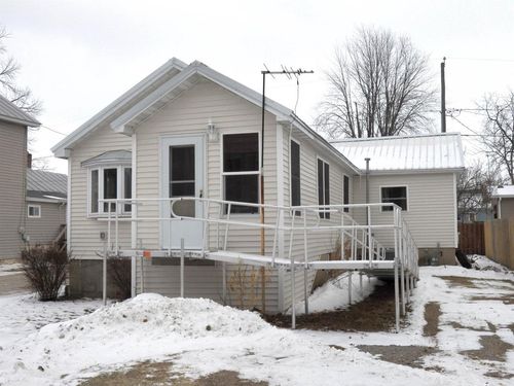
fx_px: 594
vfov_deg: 36.0
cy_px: 193
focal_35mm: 40
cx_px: 257
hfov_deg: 46.8
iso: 125
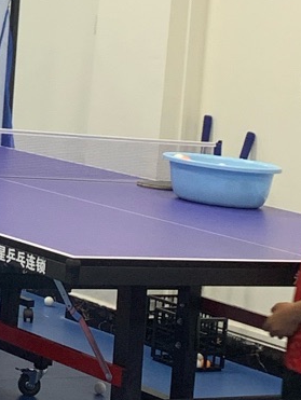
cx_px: -161
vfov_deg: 13.7
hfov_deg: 10.2
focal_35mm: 140
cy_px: -56
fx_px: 1620
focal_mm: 4.25
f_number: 1.8
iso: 50
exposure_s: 1/50
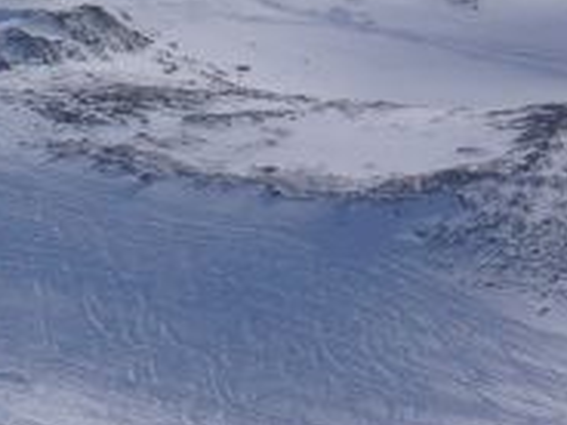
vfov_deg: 0.8
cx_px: -533
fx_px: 29893
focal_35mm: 1825
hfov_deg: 1.1
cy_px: 505
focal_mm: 88.8
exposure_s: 1/1000
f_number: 8
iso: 100
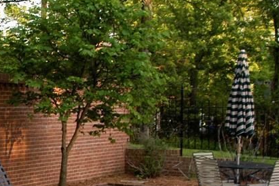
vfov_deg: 12.2
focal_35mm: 111
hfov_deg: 17.4
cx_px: -73
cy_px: 178
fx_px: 859
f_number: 4.5
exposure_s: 1/80
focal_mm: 28
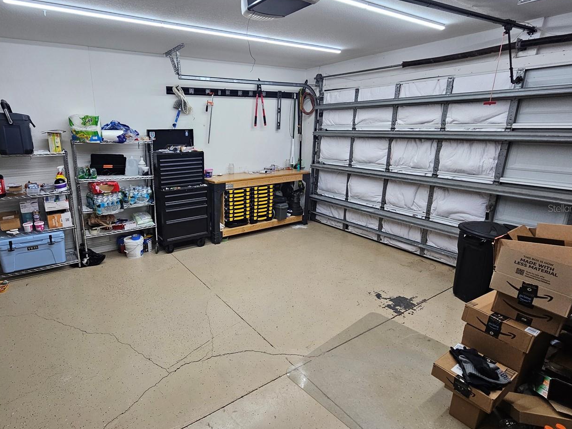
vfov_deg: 74.7
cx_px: 218
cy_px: 208
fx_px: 281
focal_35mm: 17
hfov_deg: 89.4
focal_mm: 2.2
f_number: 2.2
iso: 125
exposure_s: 1/60
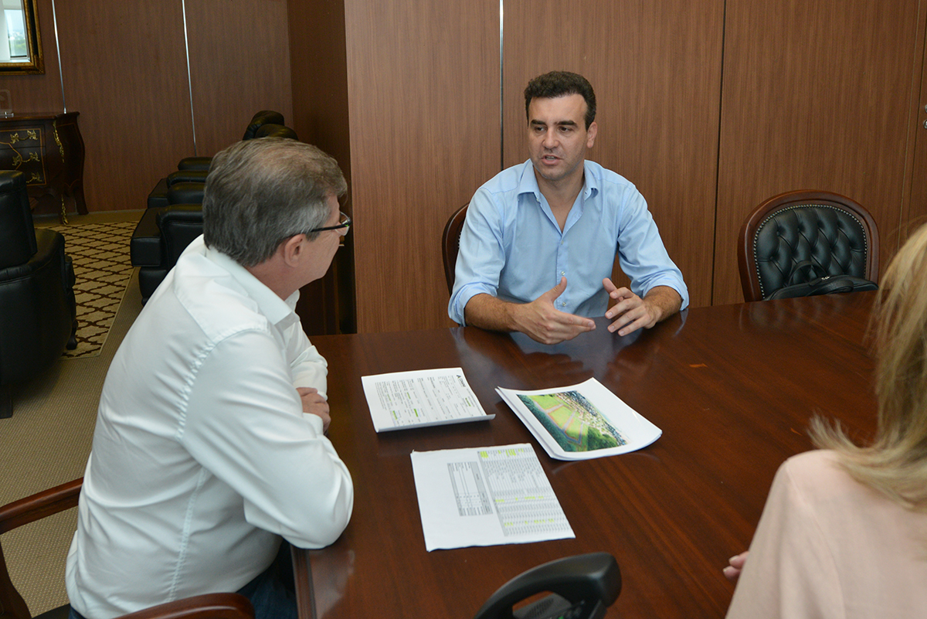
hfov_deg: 81.2
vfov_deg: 59.5
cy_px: 310
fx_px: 541
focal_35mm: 21
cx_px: 464
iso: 800
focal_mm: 21
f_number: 5.6
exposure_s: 1/60
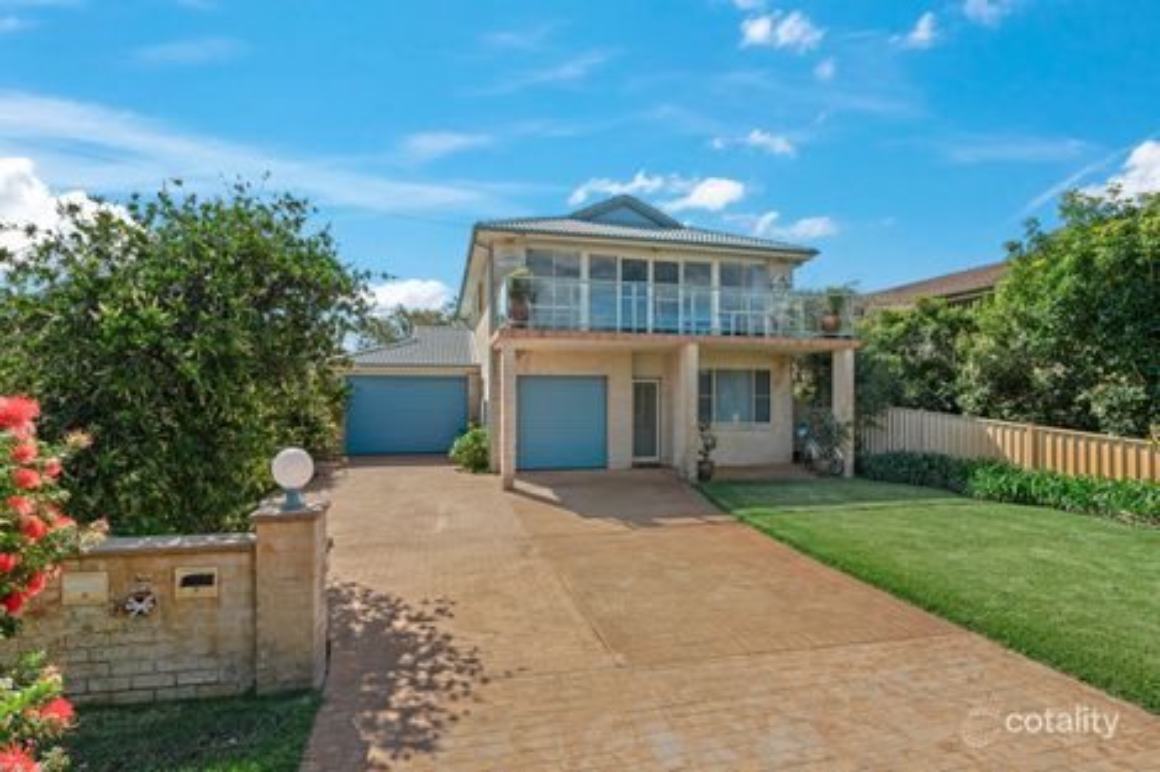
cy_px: 386
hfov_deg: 96.8
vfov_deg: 73.7
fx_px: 515
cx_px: 580
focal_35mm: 16
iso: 100
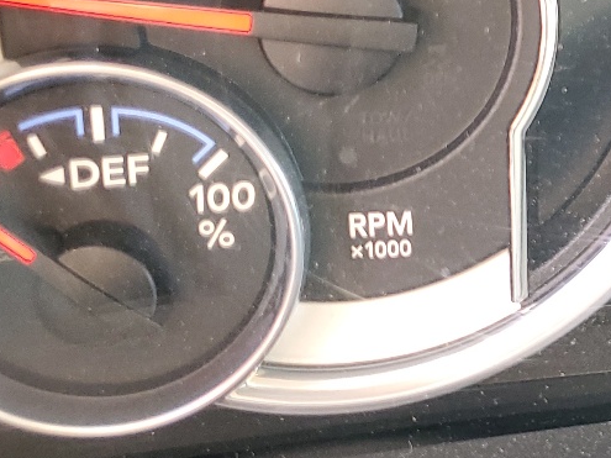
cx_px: 923
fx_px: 1482
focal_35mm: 84
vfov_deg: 17.5
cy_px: 159
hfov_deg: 20.0
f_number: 1.5
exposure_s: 1/60.2
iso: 88
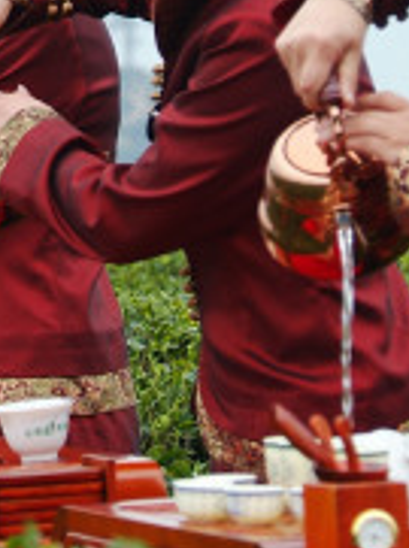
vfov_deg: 6.0
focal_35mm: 332
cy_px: 194
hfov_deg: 4.4
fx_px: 5249
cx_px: -164
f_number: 4.8
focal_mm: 62
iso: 160
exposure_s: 1/180
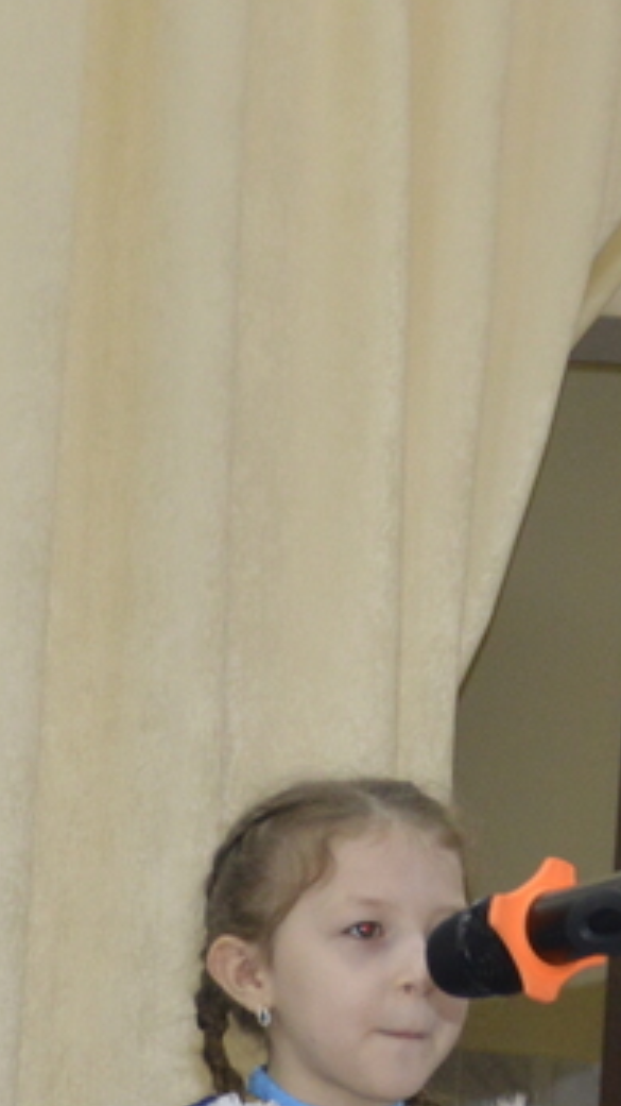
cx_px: -312
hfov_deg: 4.4
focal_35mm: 275
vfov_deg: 7.7
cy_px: 1543
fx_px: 8056
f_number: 4.5
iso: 720
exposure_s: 1/60
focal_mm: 38
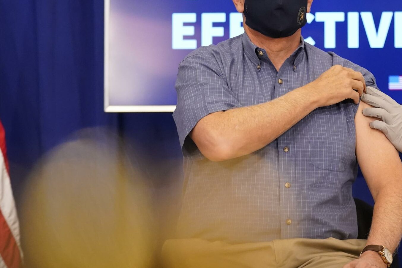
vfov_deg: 8.0
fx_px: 1921
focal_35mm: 172
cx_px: 323
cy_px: 115
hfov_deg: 11.9
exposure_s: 1/640
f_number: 2.8
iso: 4000
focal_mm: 91
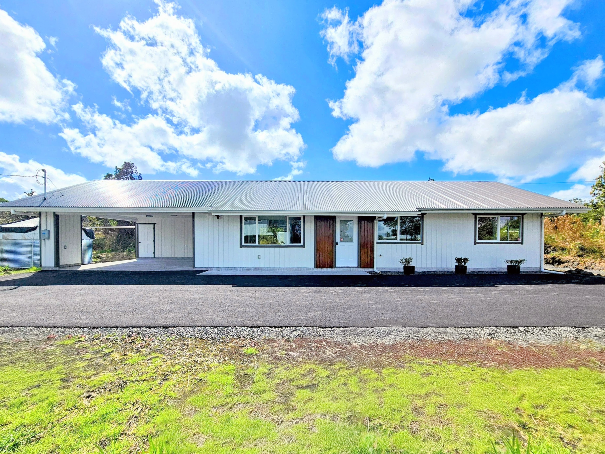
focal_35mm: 14
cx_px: 305
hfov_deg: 102.1
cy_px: 239
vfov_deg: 85.6
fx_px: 245
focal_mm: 2.2
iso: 50
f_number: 2.2
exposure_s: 1/2321
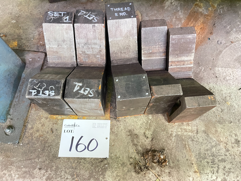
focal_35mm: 26
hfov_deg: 67.3
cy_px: 90
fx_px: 181
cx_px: 120
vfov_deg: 53.1
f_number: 1.6
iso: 640
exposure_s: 1/25
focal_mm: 5.1
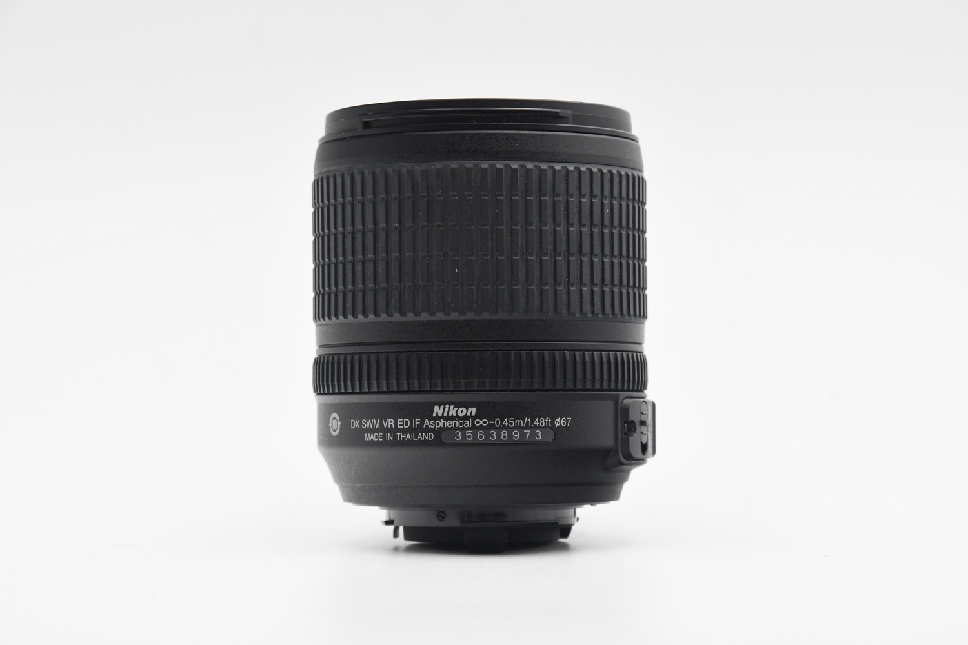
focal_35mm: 120
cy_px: 322
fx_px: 3226
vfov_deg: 11.4
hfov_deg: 17.1
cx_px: 484
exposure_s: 1/100
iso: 1600
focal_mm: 80
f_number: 8
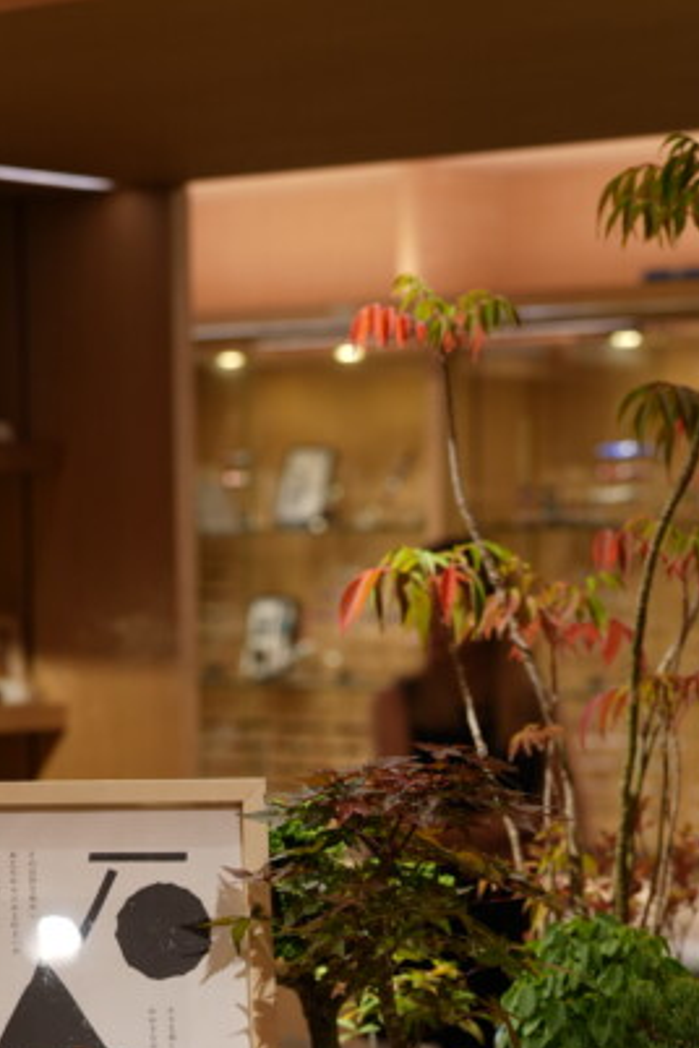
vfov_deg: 17.7
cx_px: 438
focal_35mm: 112
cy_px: 1129
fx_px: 3262
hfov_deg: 12.2
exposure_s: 1/15
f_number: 3.2
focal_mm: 50
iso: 80
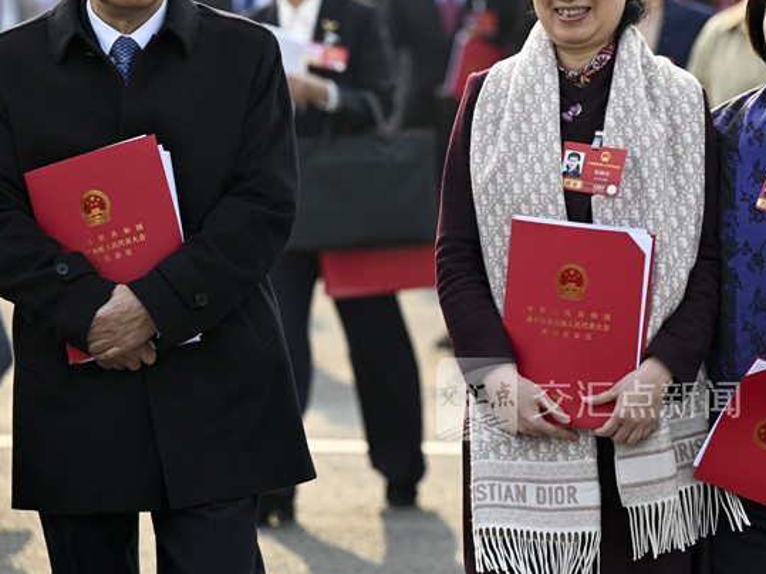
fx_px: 5863
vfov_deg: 5.6
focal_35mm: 265
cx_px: 583
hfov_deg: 7.5
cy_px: 173
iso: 320
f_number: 4
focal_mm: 165
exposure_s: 1/1000
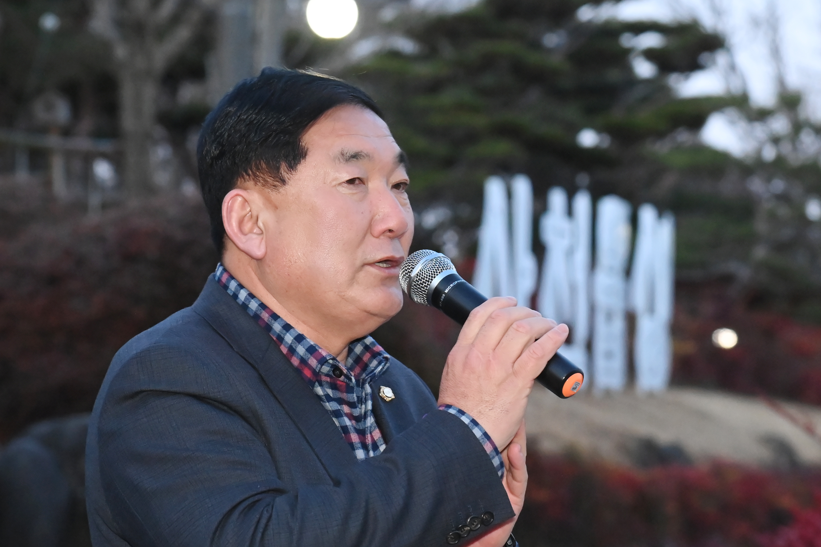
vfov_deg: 9.4
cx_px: 404
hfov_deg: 14.1
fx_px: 3329
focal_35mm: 146
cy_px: 380
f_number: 6.3
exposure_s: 1/200
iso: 8000
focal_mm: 100
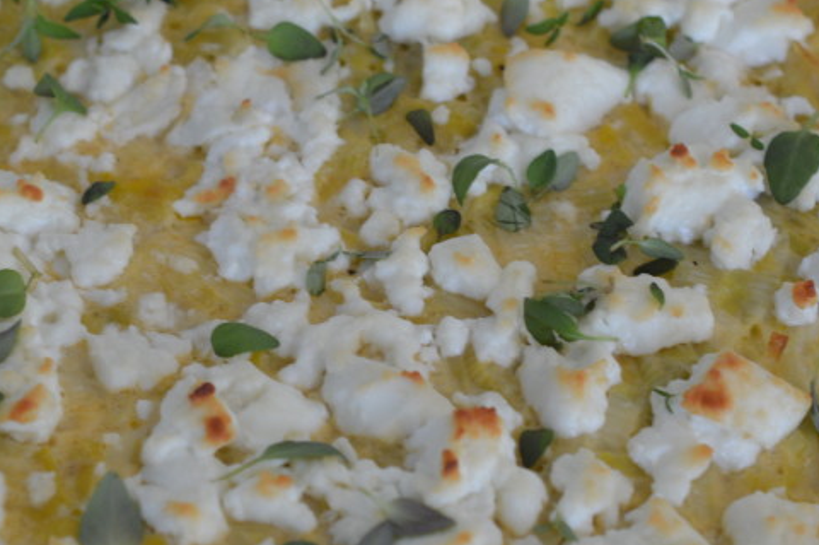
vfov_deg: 10.7
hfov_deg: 16.0
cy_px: 364
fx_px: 2909
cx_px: 365
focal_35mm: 128
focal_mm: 40
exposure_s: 1/80
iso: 400
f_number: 4.5
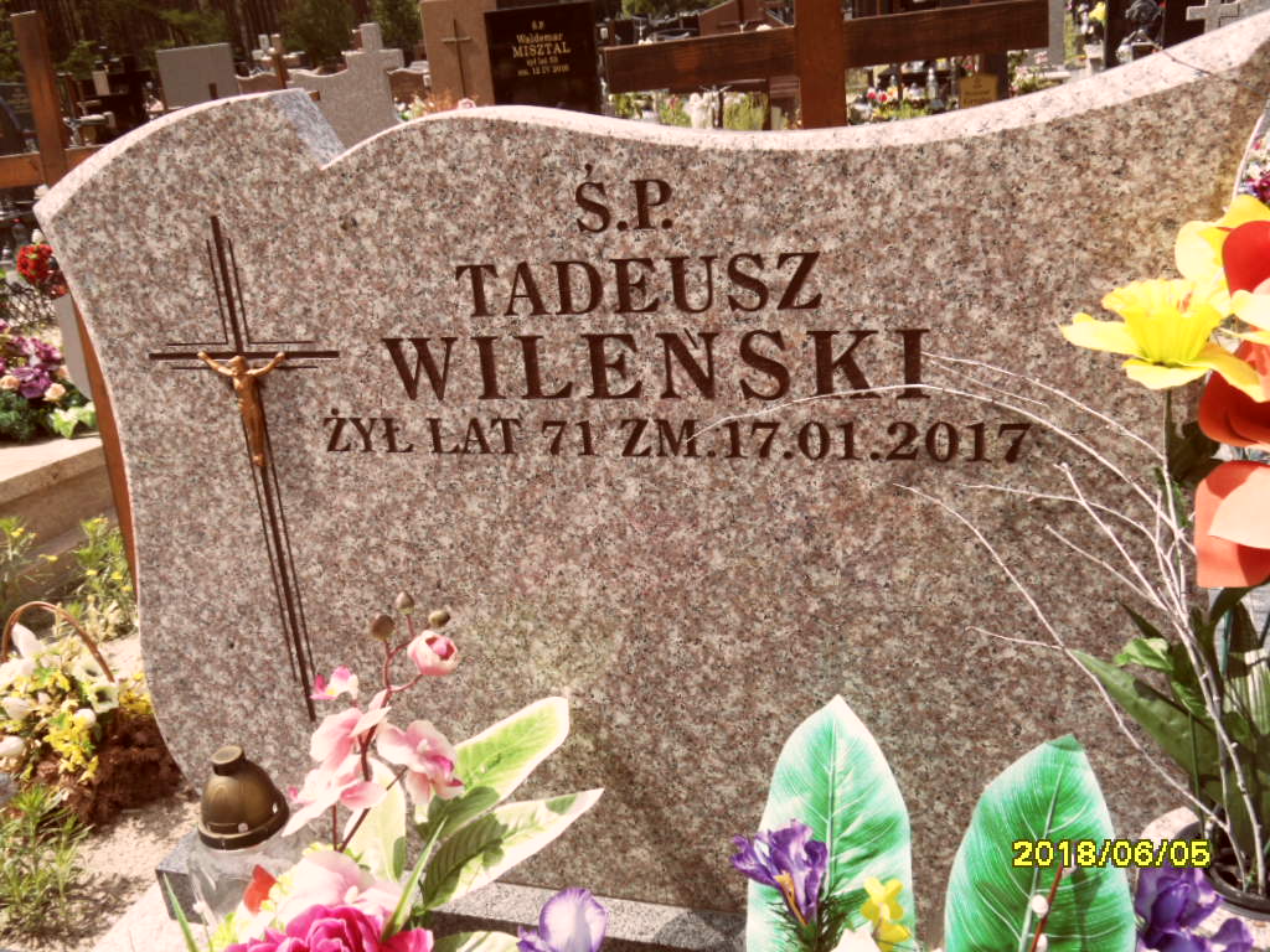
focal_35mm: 32
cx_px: 635
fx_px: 1174
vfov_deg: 44.2
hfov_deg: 56.8
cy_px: 476
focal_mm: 5.3
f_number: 3.4
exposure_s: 1/750
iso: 80
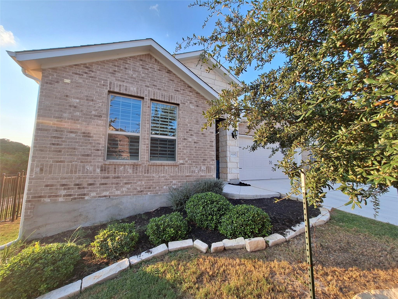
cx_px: 199
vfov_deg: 89.9
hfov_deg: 106.2
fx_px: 149
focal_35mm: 13
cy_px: 150
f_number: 2.2
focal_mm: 1.74
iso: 40
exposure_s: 1/318
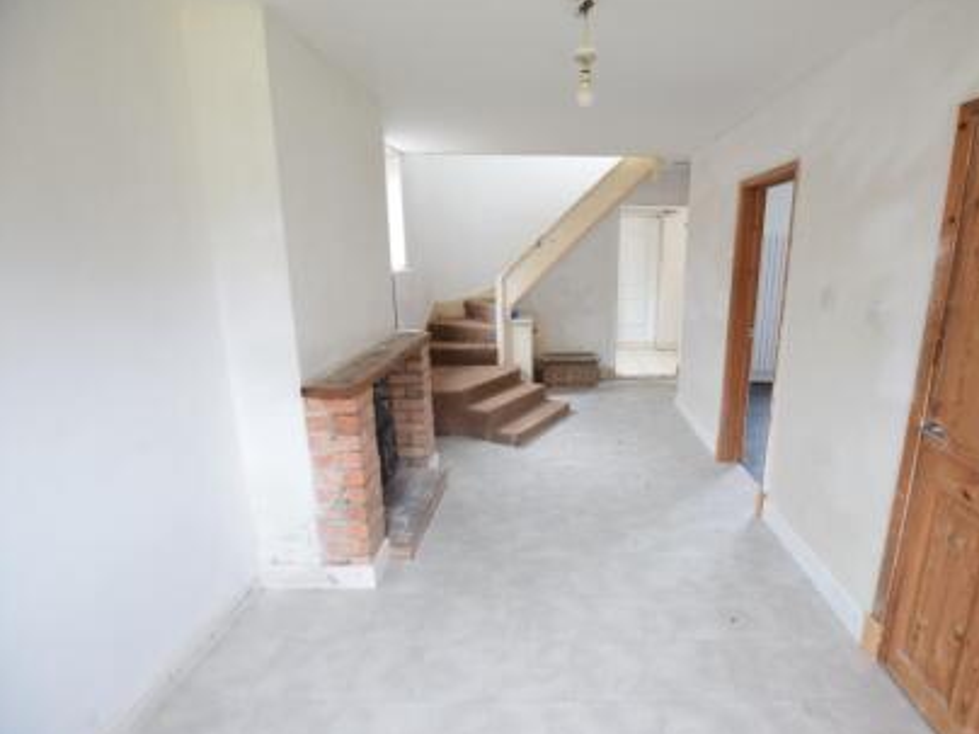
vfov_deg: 74.7
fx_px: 481
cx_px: 555
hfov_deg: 90.5
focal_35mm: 17
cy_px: 374
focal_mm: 10
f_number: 3.5
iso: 800
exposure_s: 1/50
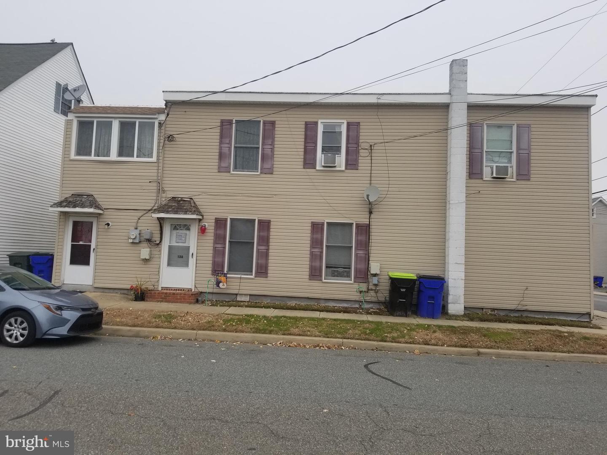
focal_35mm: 26
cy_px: 228
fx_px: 456
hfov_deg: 67.3
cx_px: 304
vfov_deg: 53.1
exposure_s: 1/854
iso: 50
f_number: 1.7
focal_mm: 4.25
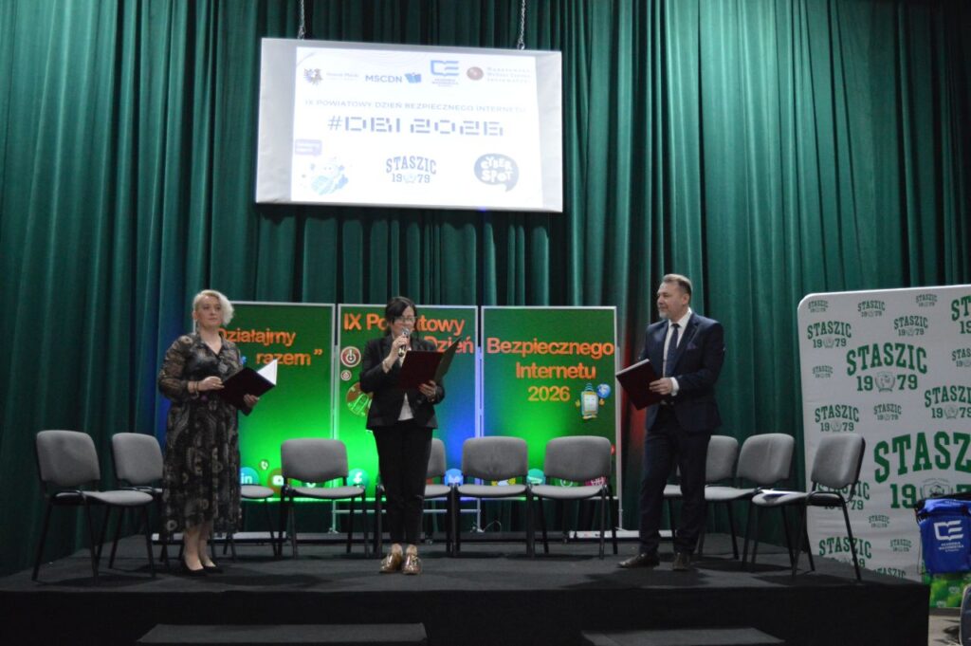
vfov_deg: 33.0
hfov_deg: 48.0
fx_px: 1091
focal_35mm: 40
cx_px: 486
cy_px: 323
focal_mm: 27
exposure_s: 1/160
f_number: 4
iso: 3200
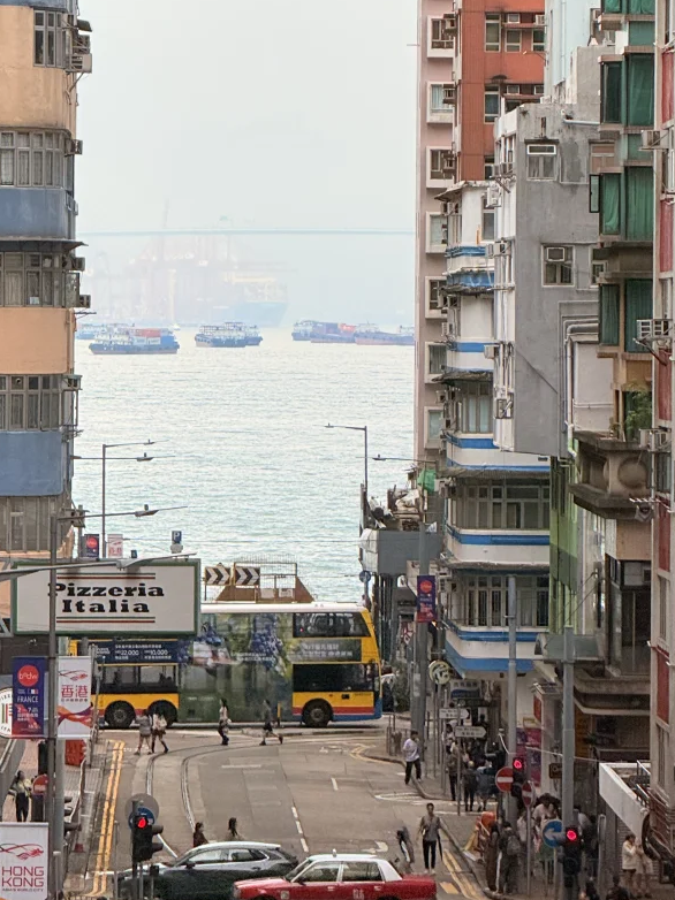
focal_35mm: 221
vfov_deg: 8.9
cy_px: 241
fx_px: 5749
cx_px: 287
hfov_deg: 6.7
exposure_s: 1/736
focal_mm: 15.66
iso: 50
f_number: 2.8
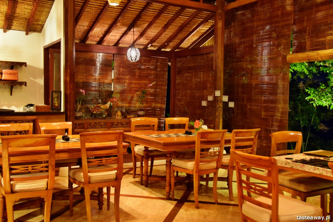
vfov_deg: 34.2
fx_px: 361
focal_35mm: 39
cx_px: 166
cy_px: 111
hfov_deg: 49.5
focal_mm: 26
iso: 2200
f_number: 3.8
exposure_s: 1/2.5
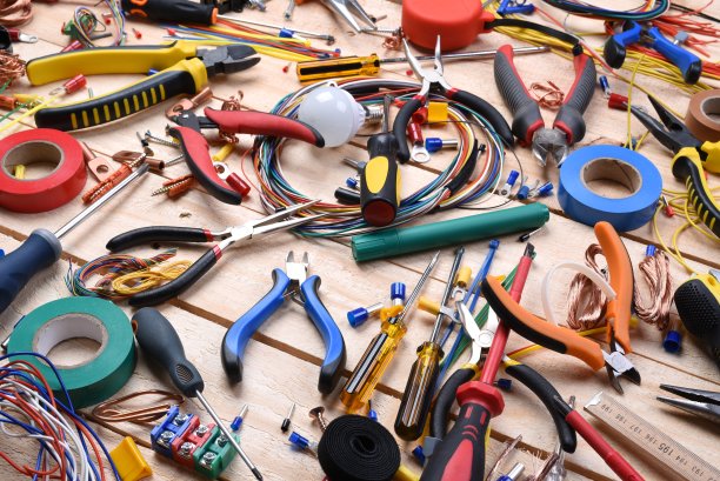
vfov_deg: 27.0
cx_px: 360
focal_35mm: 50
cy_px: 240
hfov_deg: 39.6
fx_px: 1001
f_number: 16
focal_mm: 50
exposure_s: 1/60
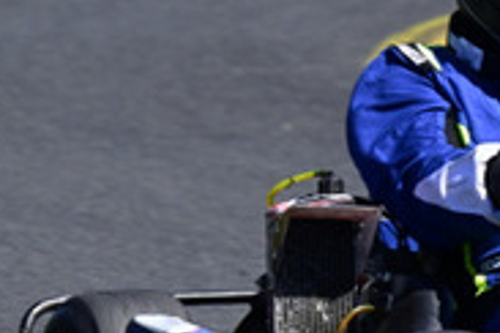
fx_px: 24276
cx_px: 770
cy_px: -109
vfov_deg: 0.8
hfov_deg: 1.2
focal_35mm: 1748
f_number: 11
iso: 500
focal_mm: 400
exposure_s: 1/640
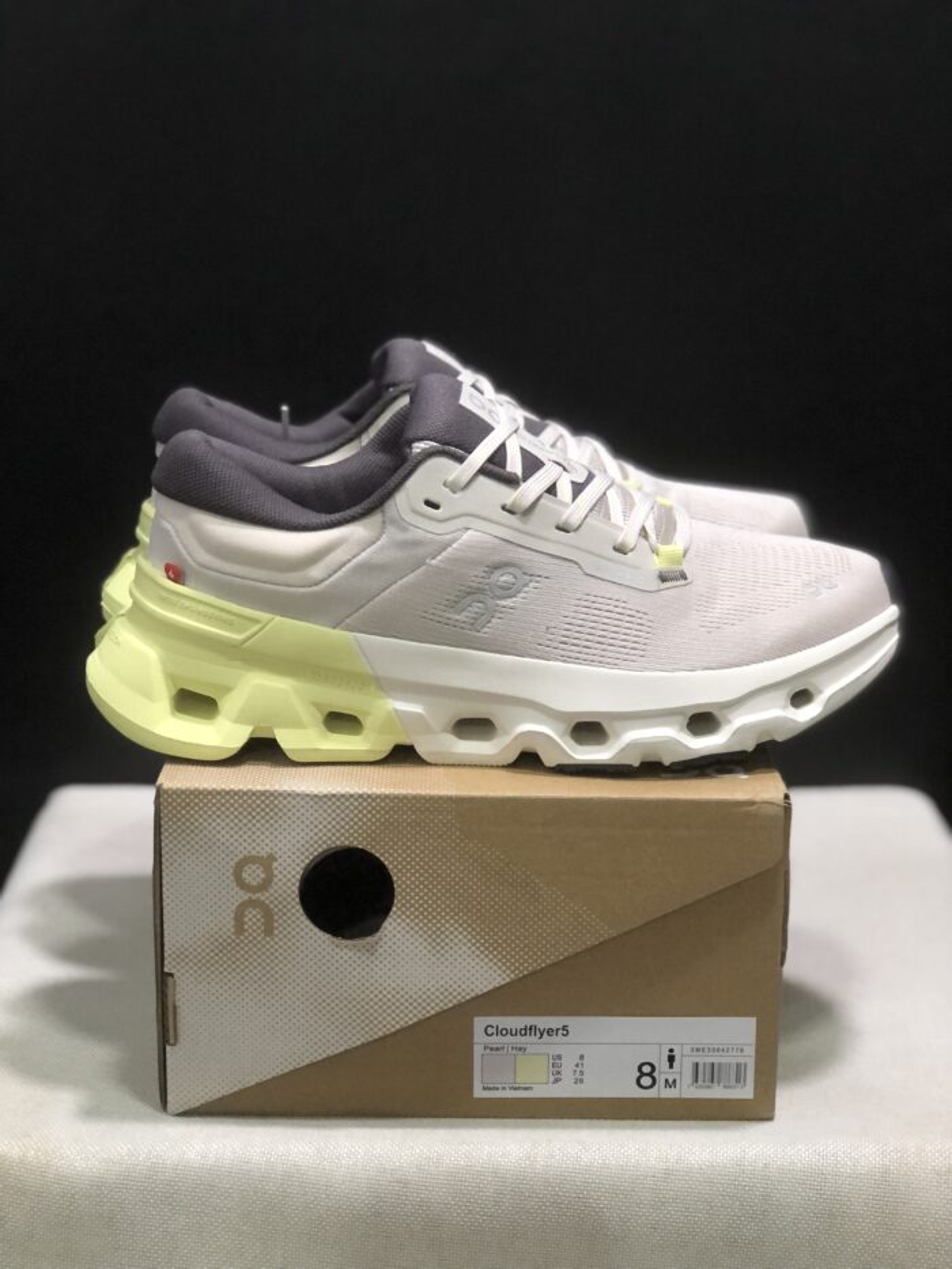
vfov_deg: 33.8
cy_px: 634
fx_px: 2090
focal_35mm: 57
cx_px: 476
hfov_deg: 25.7
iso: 160
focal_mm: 6.6
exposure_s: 1/30
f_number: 2.8
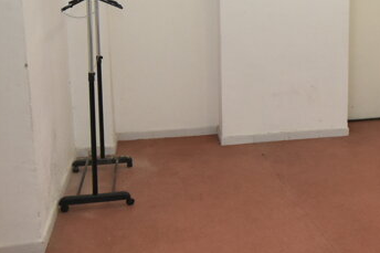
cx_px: 360
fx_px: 538
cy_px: 59
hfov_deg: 35.9
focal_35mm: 51
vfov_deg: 26.1
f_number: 4
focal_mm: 10
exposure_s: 1/100
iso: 1600
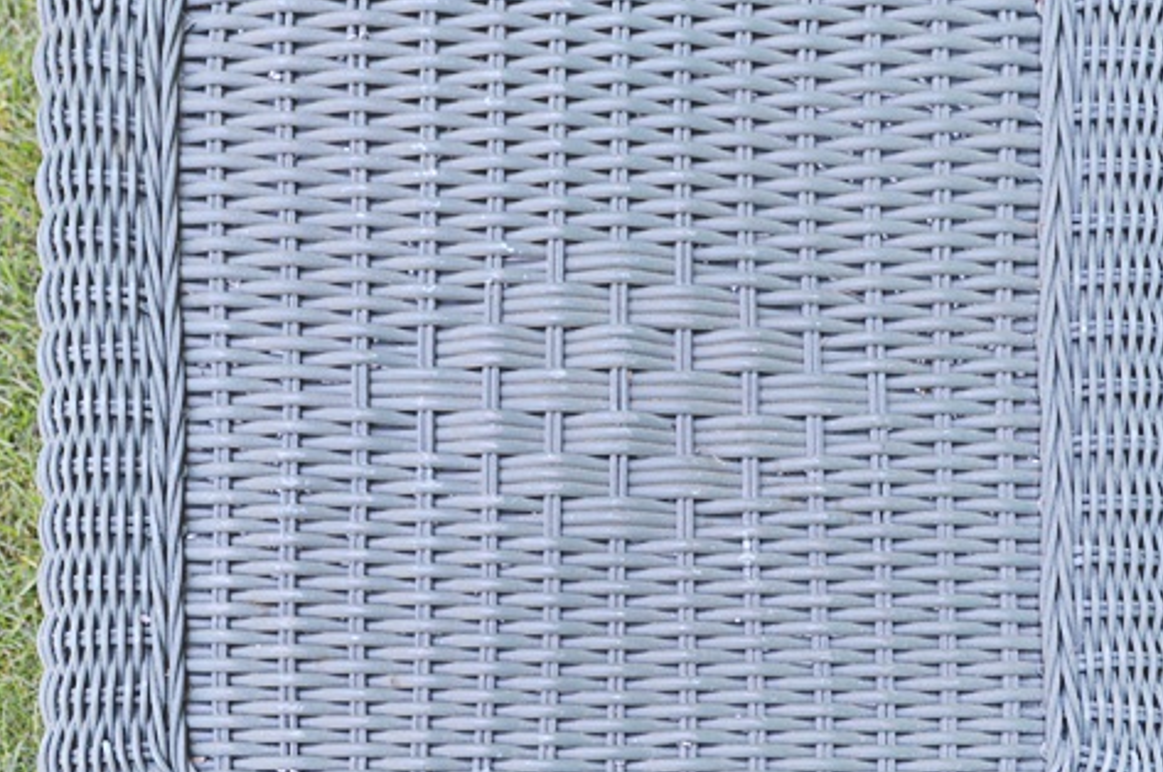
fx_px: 1290
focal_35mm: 40
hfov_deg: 48.5
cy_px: 429
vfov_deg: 33.3
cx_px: 578
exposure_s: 1/125
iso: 400
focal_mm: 18
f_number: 5.6
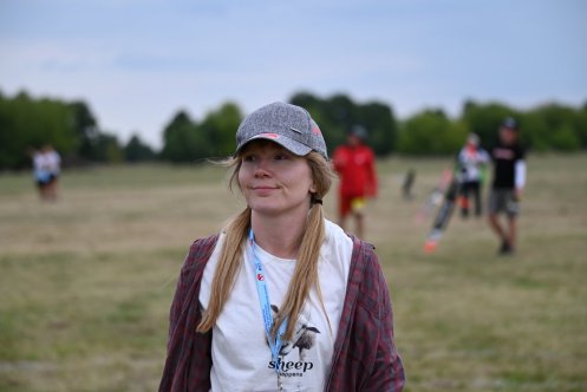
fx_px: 2366
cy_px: 196
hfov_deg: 14.1
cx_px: 294
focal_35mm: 145
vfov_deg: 9.5
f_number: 5
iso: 640
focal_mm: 145
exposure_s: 1/1000
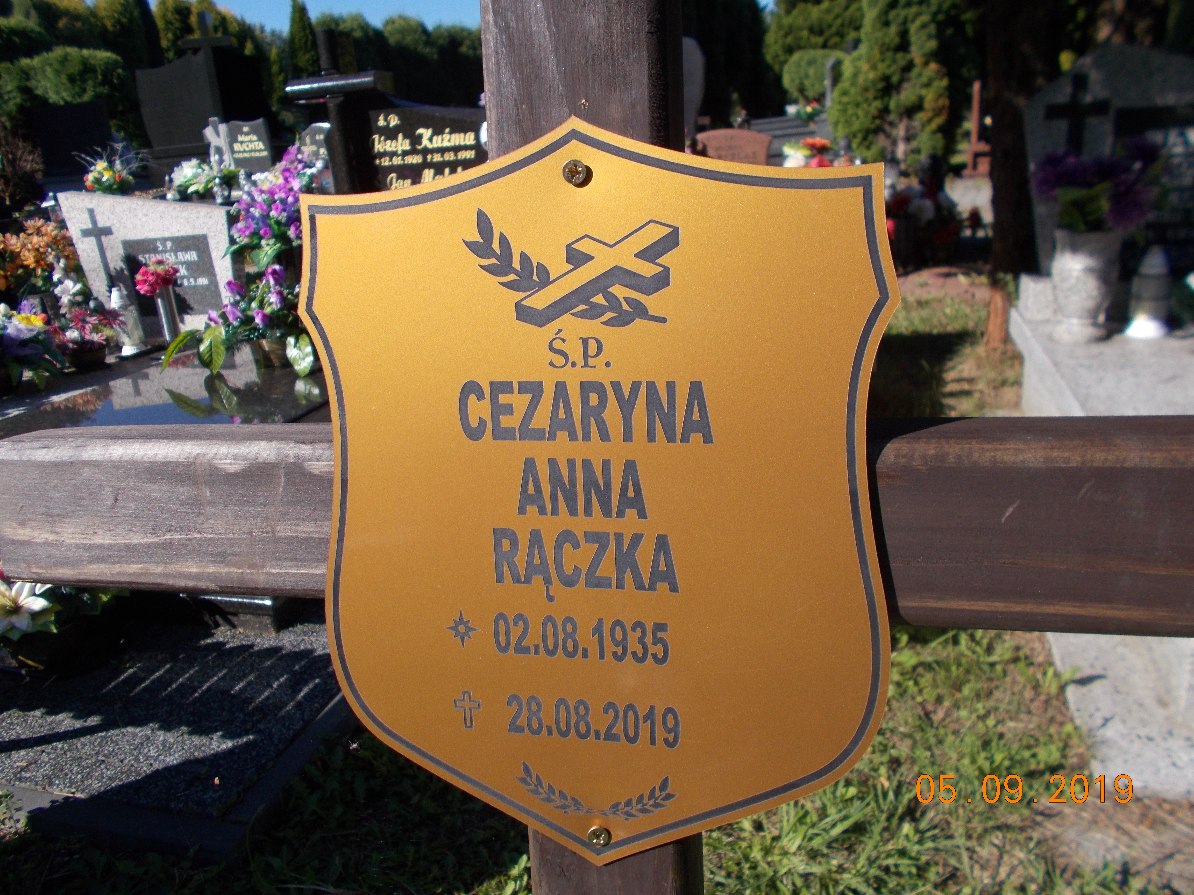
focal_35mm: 26
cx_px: 597
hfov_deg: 67.3
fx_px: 897
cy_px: 448
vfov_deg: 53.1
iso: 80
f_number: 8
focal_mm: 4.6
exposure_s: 1/160
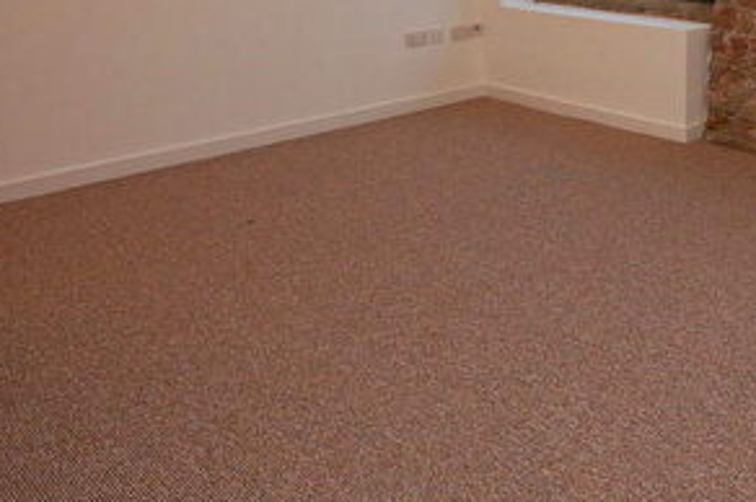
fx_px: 755
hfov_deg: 46.3
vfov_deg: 35.6
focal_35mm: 36
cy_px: 98
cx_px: 722
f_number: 7.1
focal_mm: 10
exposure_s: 1/60
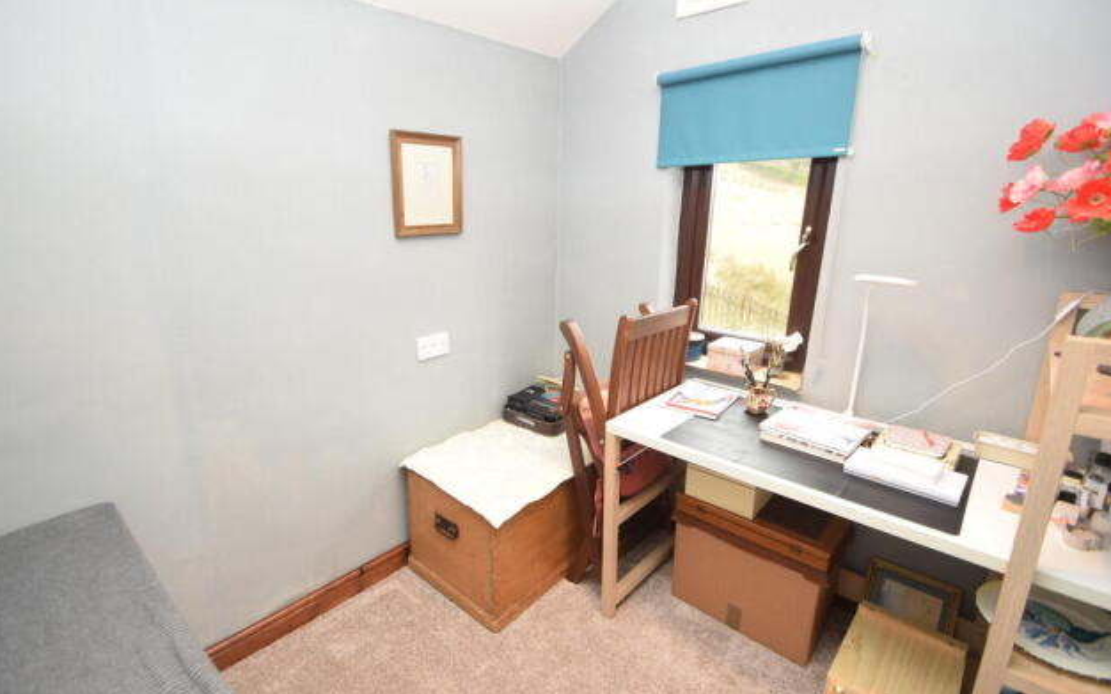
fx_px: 484
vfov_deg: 71.2
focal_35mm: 16
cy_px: 343
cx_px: 542
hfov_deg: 97.8
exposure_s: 1/60
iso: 1000
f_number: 3.5
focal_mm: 10
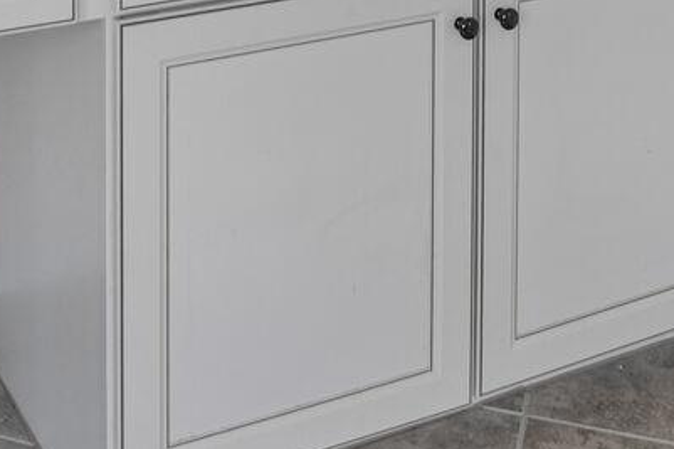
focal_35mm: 69
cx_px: 190
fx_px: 1291
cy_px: -484
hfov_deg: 28.9
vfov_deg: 15.3
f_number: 8
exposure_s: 1/40
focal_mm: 16
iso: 200
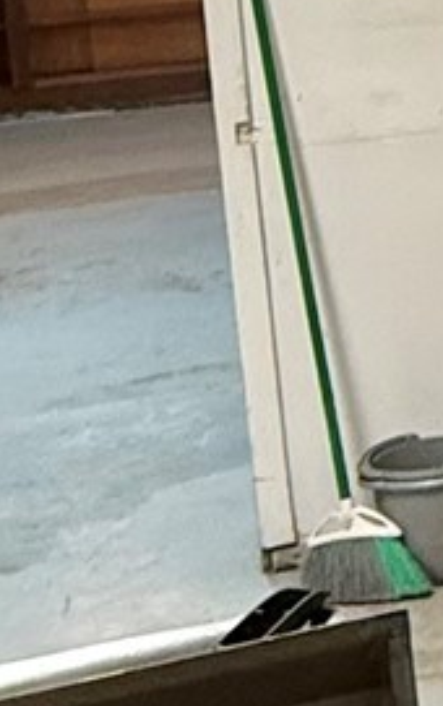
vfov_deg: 19.3
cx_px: 1121
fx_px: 2023
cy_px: 18
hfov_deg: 10.5
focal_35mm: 105
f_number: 2.2
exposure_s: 1/60
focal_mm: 2.22
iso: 320
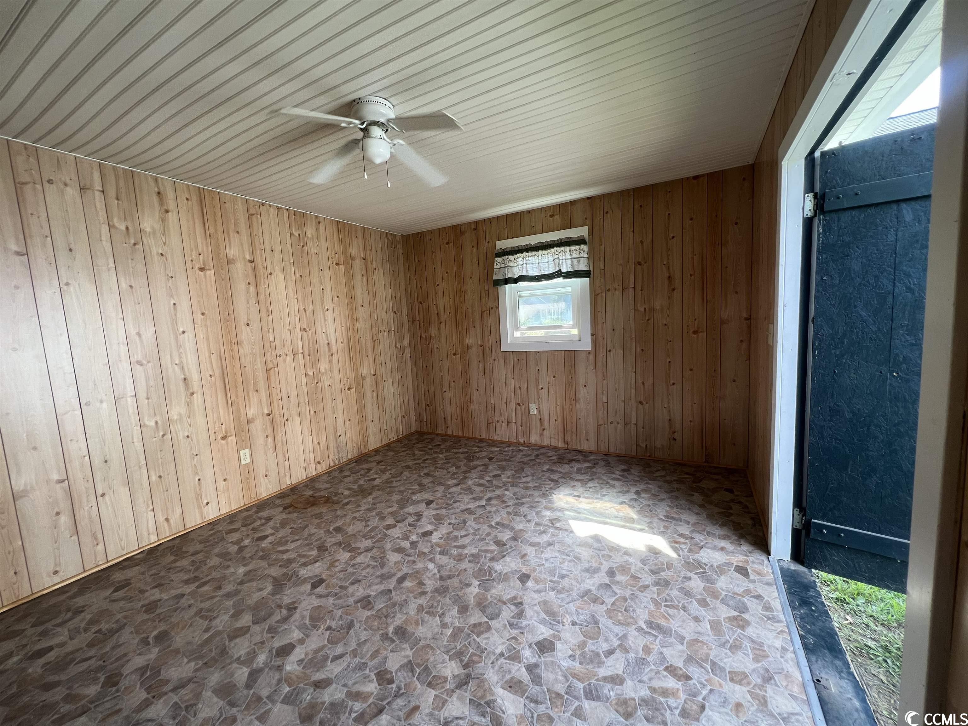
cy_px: 363
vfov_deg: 89.9
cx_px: 484
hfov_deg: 106.2
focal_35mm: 13
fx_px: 364
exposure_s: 1/99
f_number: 1.8
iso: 64
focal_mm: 1.57
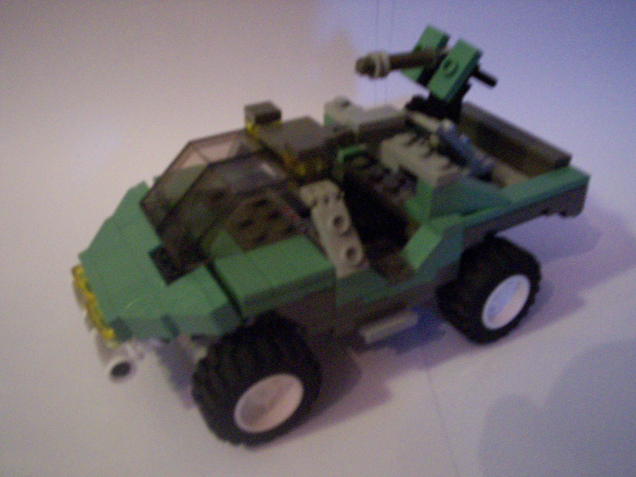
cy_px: 238
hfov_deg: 51.4
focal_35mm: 36
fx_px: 661
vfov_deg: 39.7
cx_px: 318
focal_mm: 5.9
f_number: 4.5
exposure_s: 1/8
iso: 400
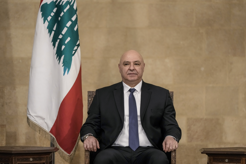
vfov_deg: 7.3
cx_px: 123
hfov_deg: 10.9
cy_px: 82
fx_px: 1291
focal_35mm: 189
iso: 3200
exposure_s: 1/250
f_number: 3.2
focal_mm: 189
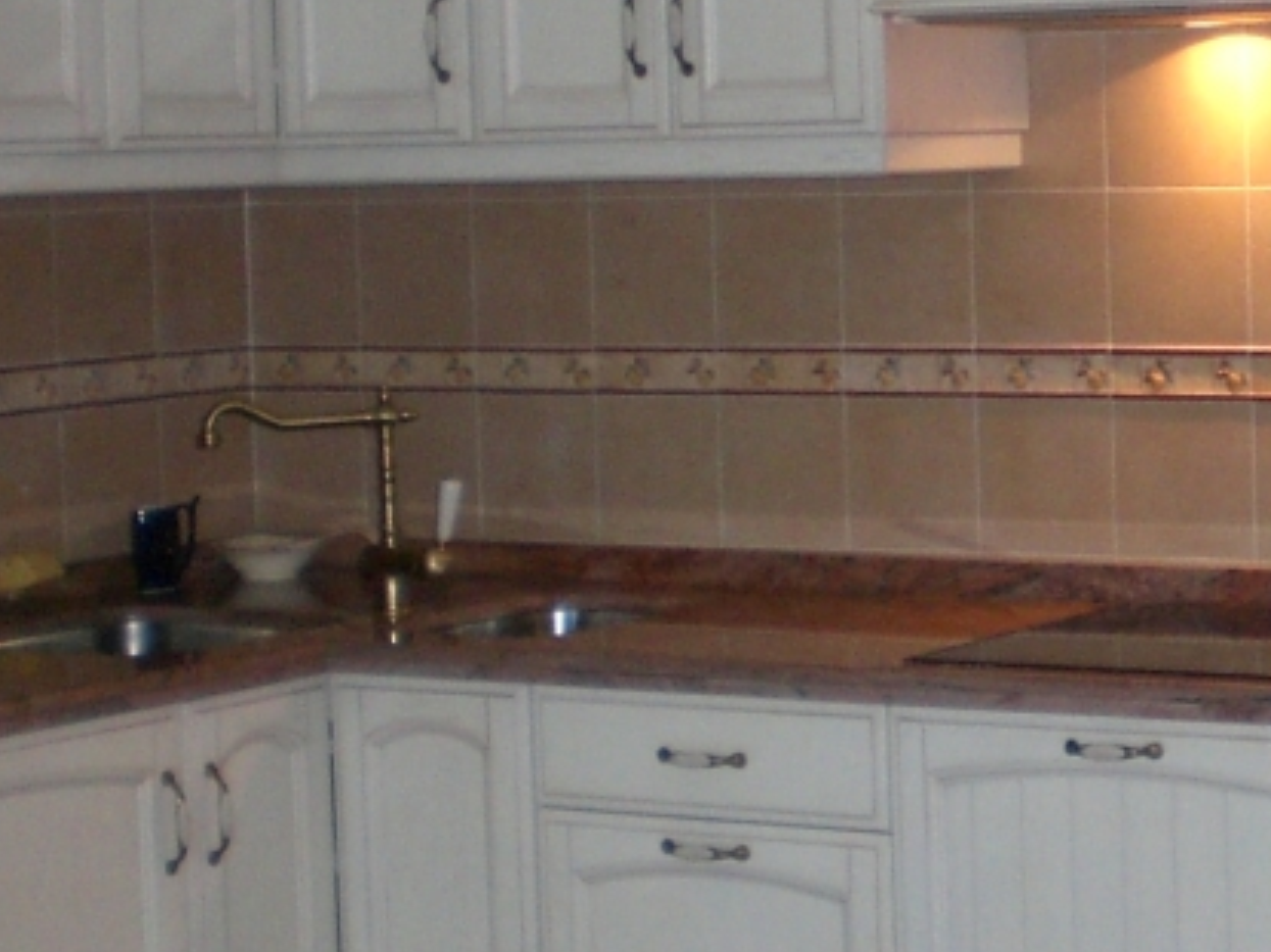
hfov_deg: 17.7
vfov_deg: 13.5
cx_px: 1109
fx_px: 4038
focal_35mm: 110
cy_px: 419
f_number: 3.1
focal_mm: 6.3
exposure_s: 1/60
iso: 200
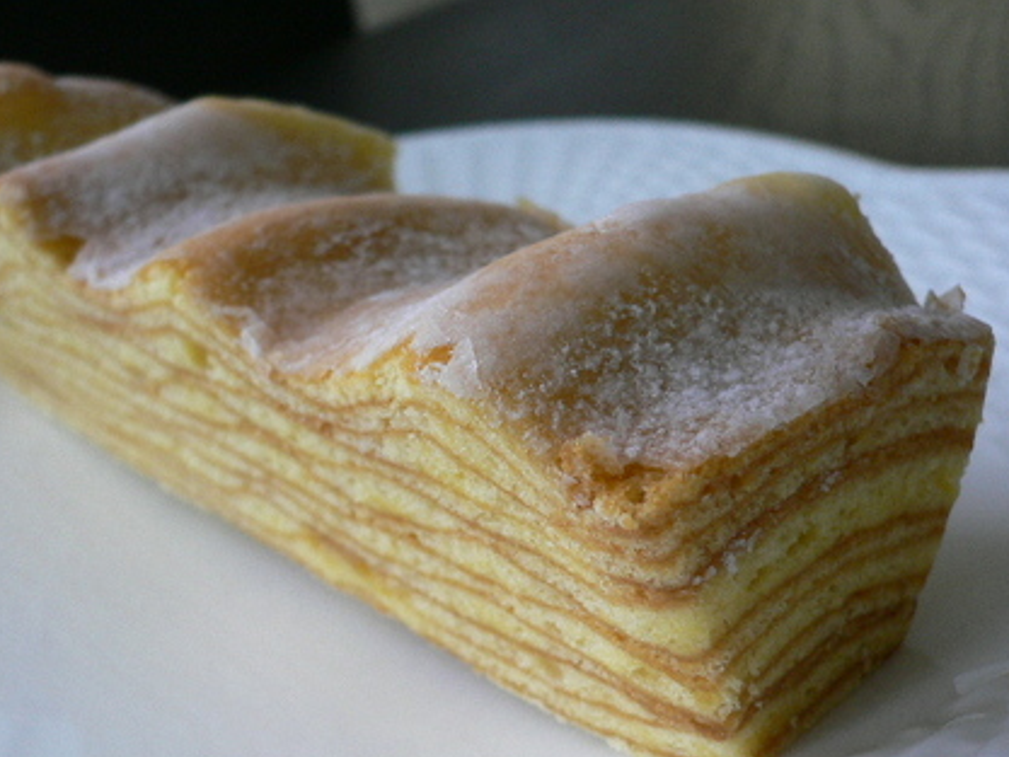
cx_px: 421
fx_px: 1225
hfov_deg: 44.6
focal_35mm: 42
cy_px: 449
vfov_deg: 34.3
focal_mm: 5.8
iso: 100
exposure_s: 1/25
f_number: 2.8
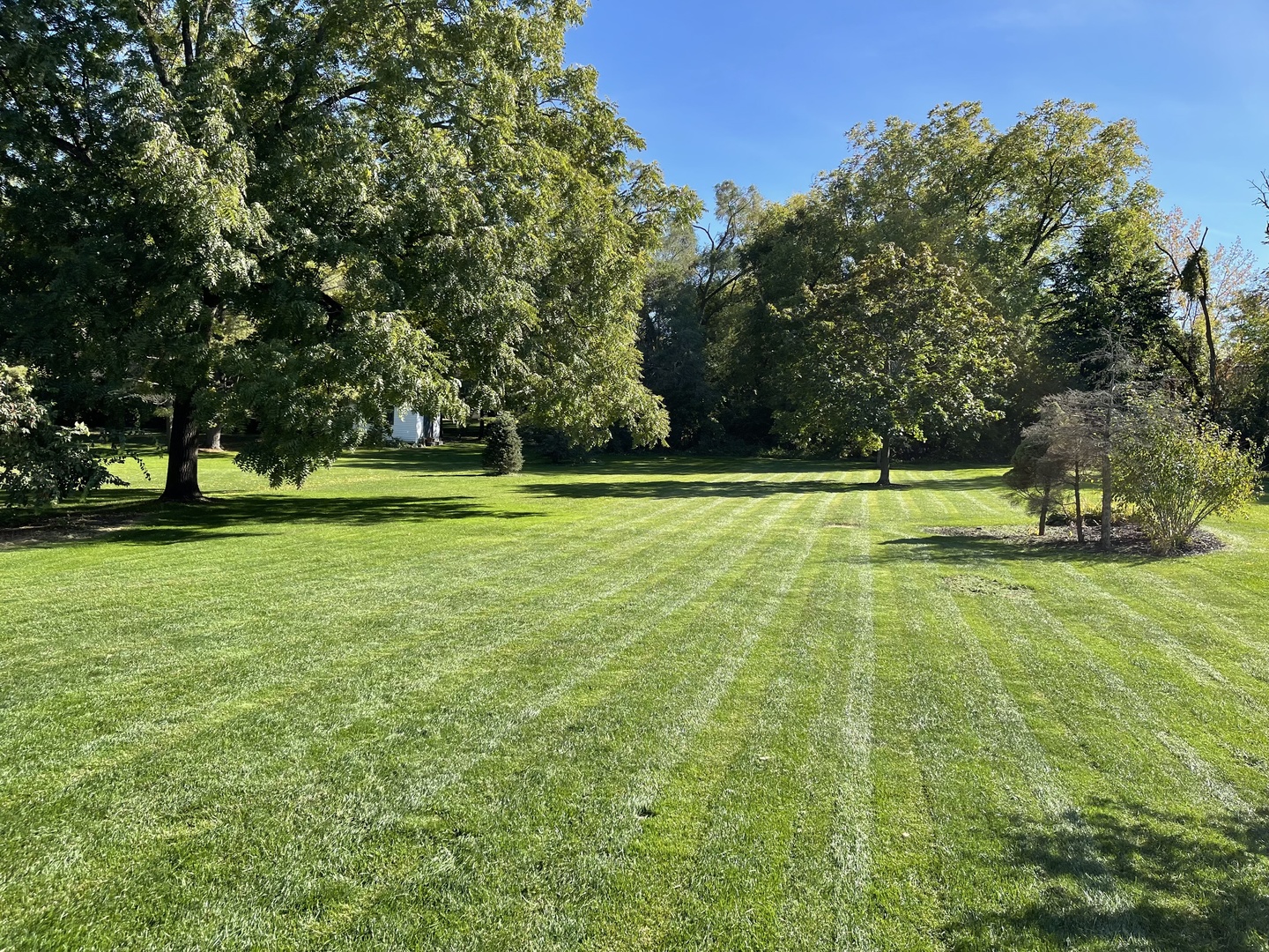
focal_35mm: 26
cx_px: 634
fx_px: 953
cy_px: 476
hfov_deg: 67.3
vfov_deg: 53.1
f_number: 1.6
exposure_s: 1/1164
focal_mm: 5.1
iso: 32
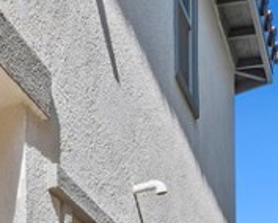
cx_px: -226
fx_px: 626
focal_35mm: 76
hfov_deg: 19.0
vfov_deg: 15.3
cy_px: 475
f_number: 16
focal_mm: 14
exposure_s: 1/320
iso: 500
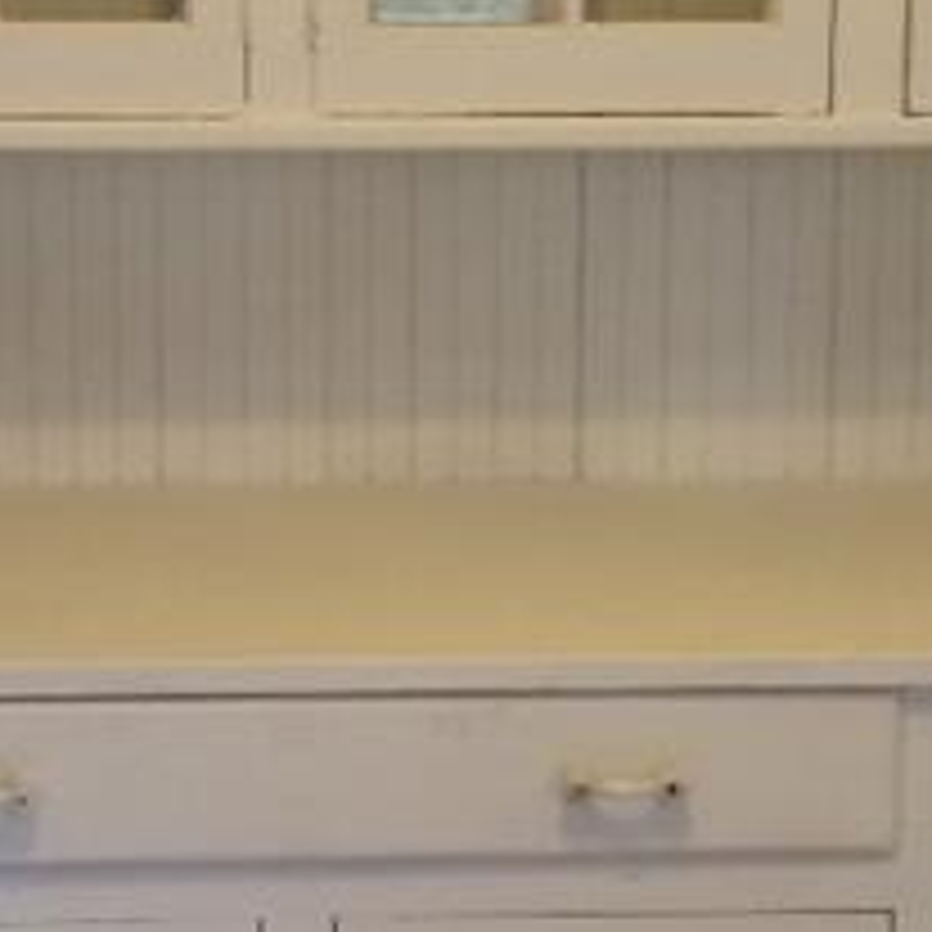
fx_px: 2894
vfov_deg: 18.1
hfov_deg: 18.2
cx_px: 279
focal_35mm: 95
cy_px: 167
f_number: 2.2
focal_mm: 4.15
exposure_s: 1/30
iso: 80
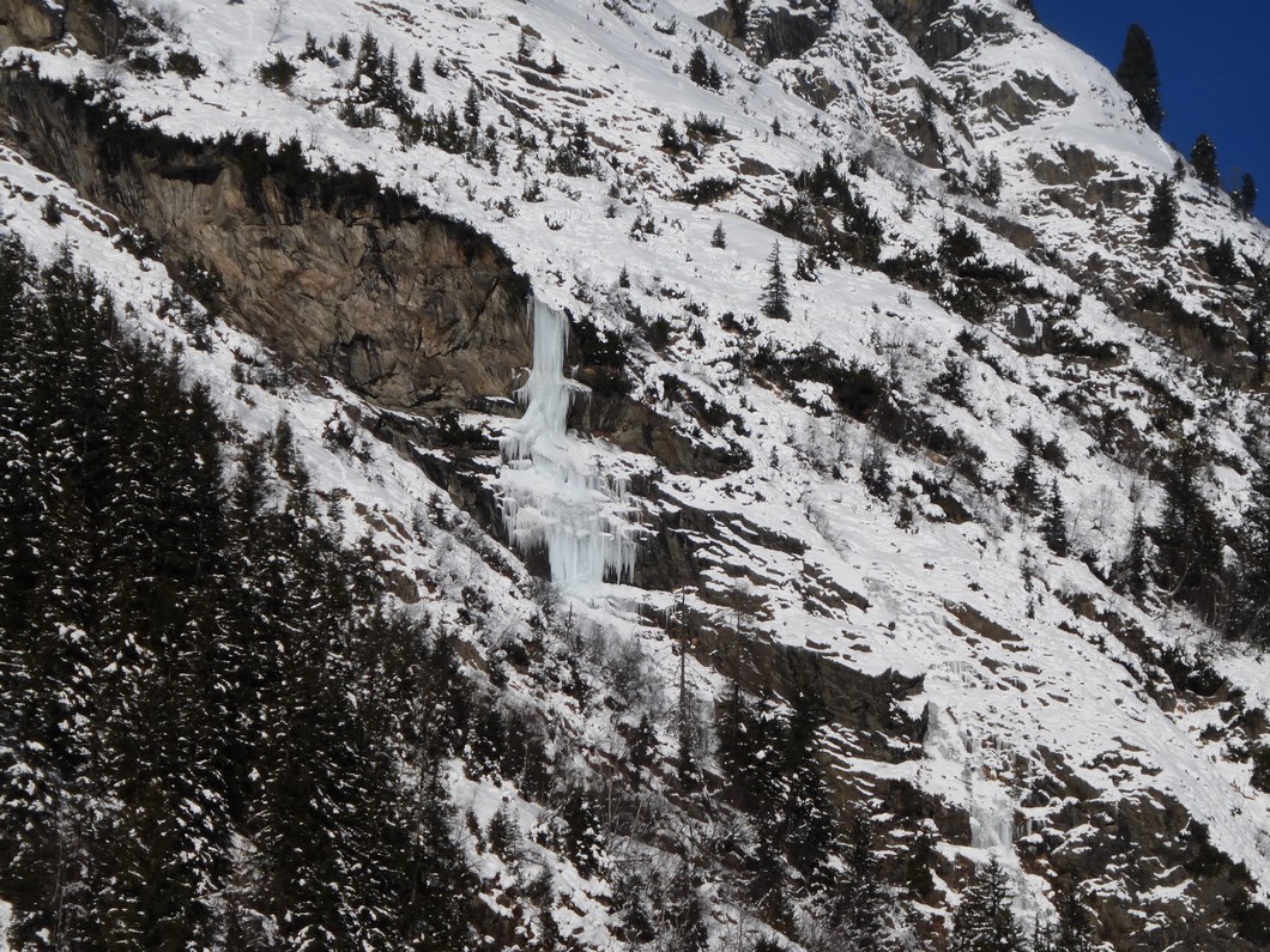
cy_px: 476
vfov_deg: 6.8
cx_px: 635
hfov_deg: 9.0
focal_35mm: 220
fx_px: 8071
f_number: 5.5
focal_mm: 35.6
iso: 100
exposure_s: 1/1600
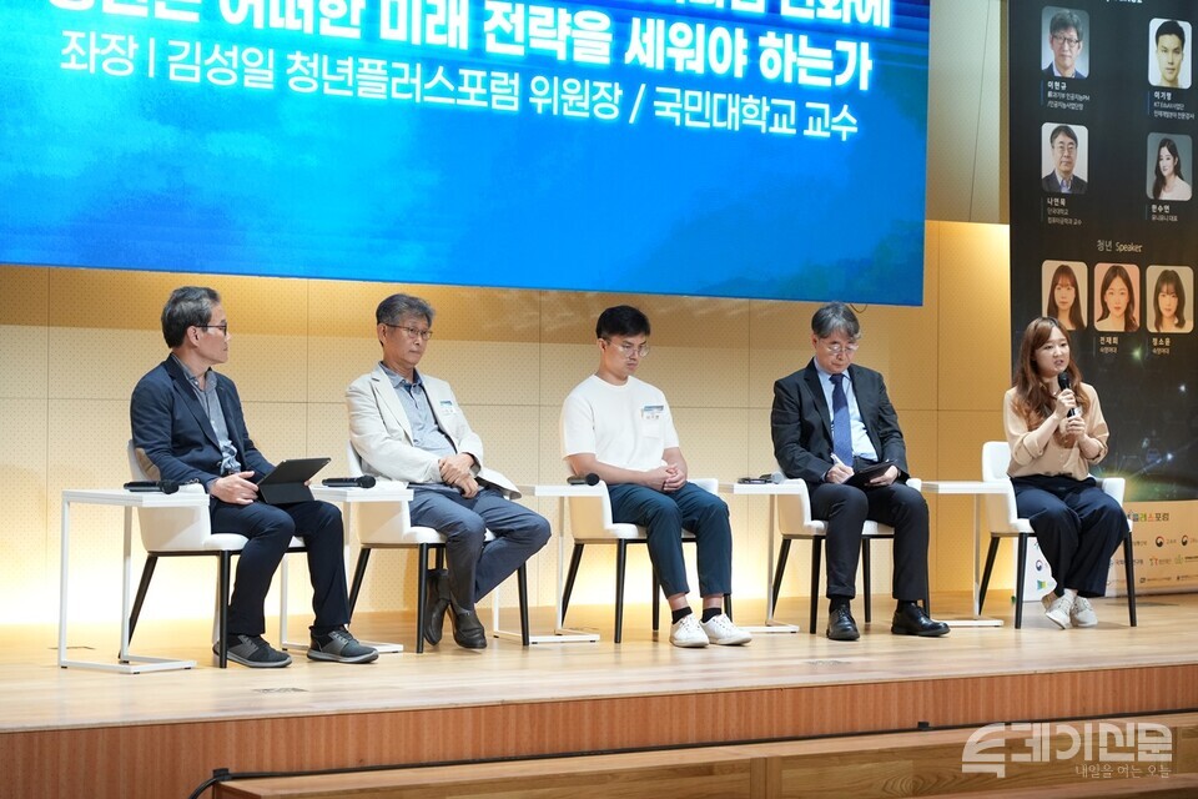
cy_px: 400
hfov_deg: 26.7
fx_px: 2529
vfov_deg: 17.9
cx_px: 599
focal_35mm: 76
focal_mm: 76
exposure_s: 1/200
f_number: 4
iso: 3200
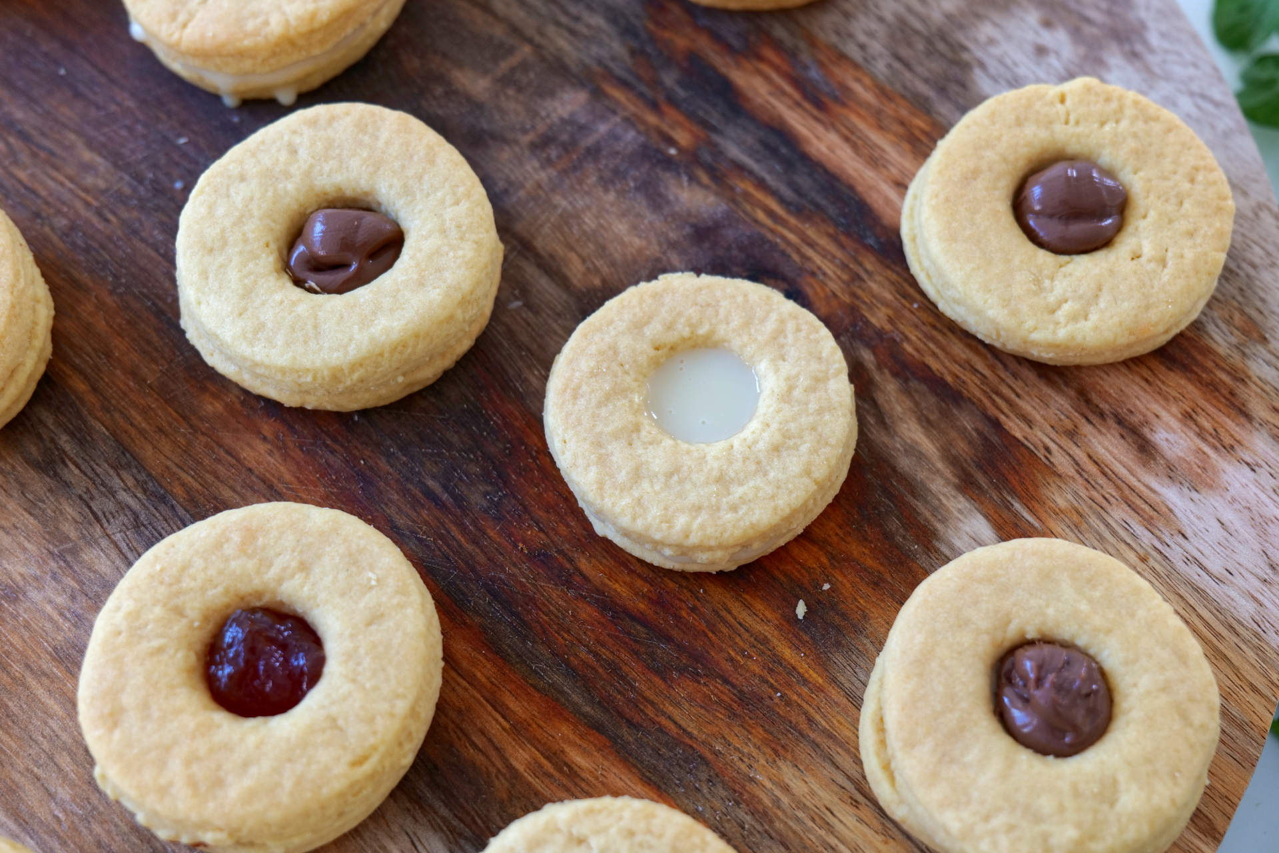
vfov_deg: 27.0
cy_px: 426
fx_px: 1776
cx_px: 640
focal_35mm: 50
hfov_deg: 39.6
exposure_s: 1/80
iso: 1000
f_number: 6.3
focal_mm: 50
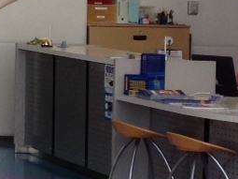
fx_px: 1450
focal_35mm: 211
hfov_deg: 7.9
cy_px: -50
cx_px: -515
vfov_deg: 7.0
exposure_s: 1/149
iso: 50
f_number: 2.4
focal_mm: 4.13
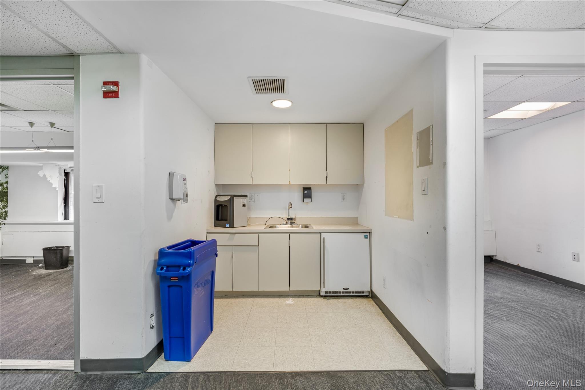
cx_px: 292
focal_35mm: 14
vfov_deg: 81.2
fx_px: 227
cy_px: 195
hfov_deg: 104.3
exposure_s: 1/2
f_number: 8
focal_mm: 14
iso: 100
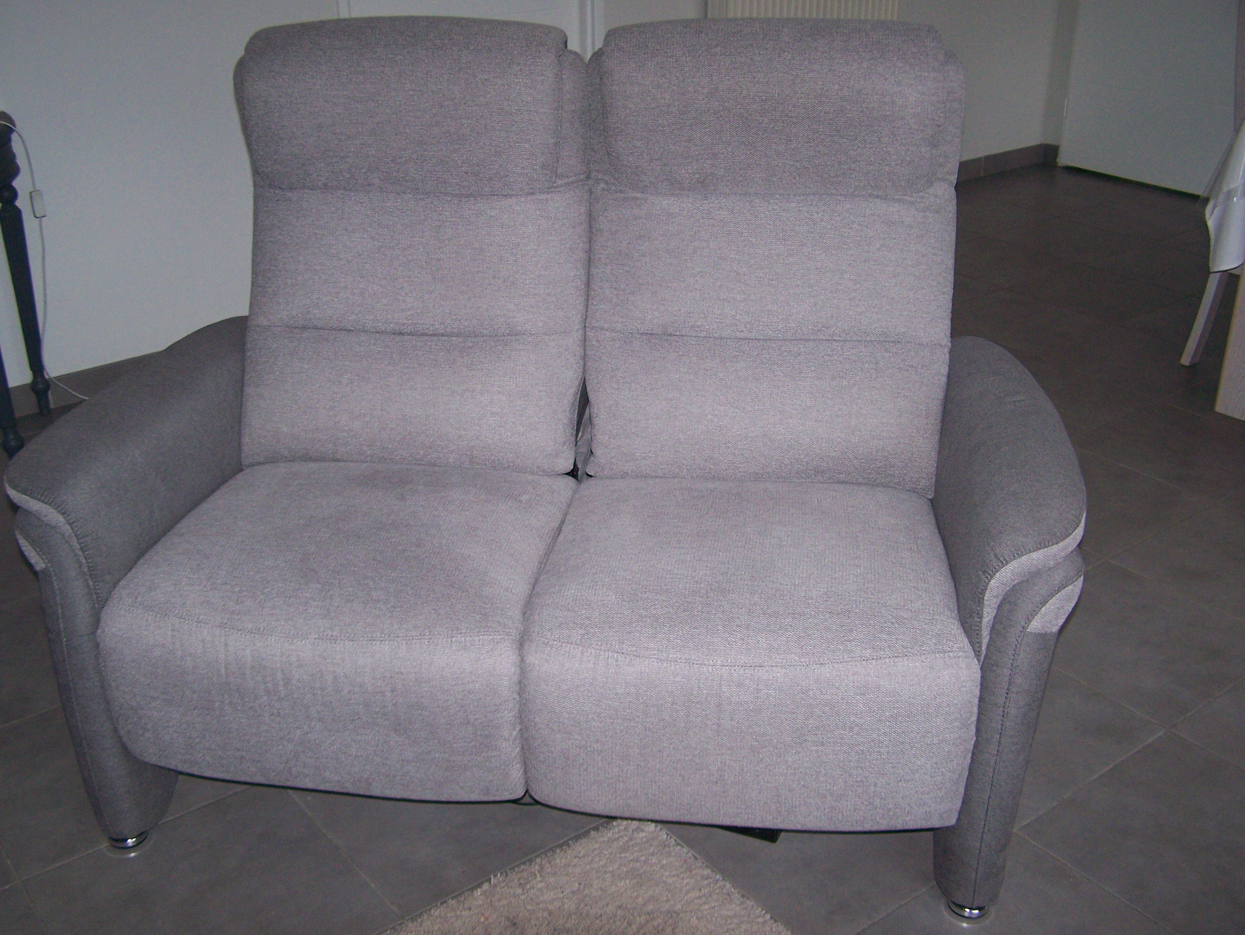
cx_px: 622
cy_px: 468
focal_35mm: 38
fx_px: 1368
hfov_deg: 48.9
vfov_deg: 37.8
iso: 160
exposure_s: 1/60
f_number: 2.8
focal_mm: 6.3
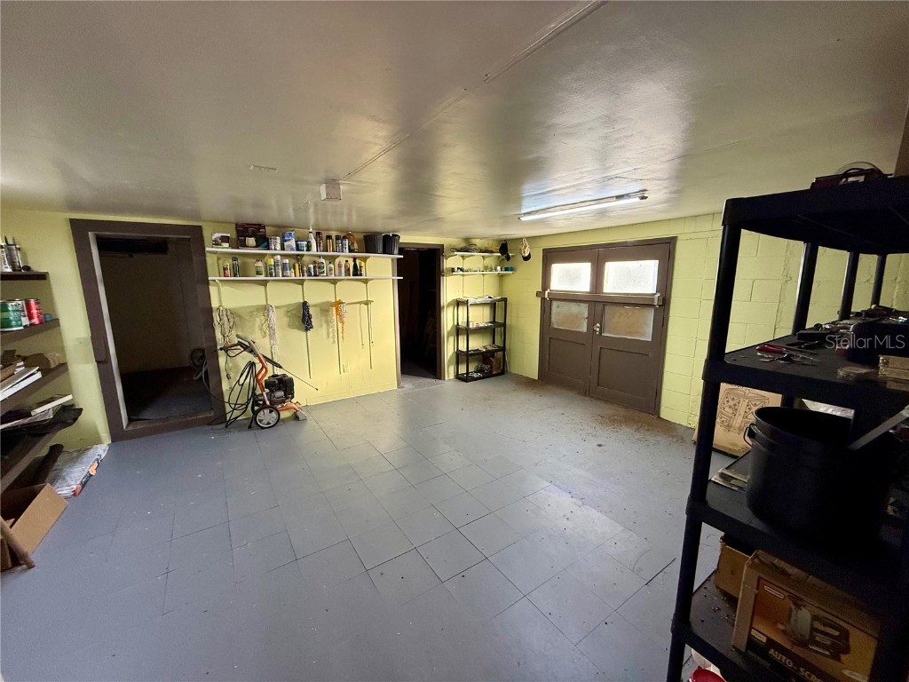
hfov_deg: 102.1
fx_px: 368
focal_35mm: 14
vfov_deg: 85.7
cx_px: 454
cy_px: 341
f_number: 2.2
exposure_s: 1/99
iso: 160
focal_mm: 2.22
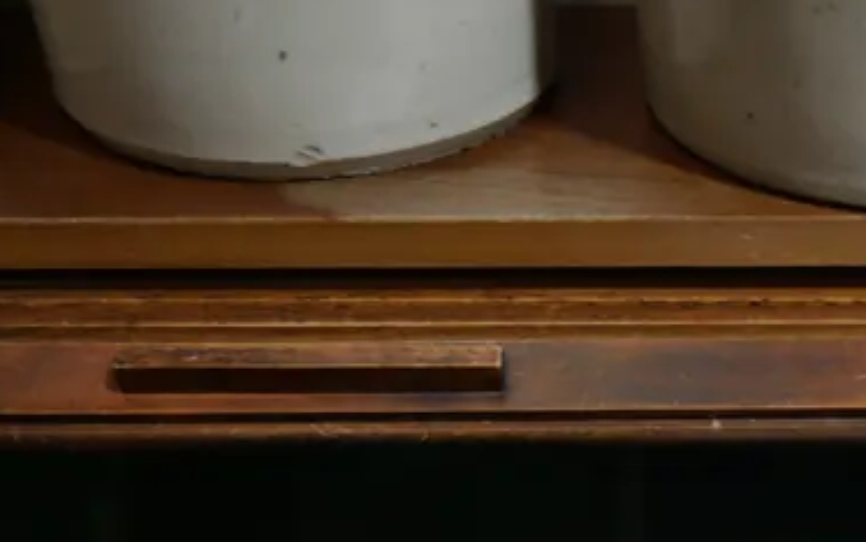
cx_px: 812
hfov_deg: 23.1
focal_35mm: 87
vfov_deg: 13.2
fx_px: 2054
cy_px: 1038
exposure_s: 1/60
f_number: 3.6
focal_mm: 15
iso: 200
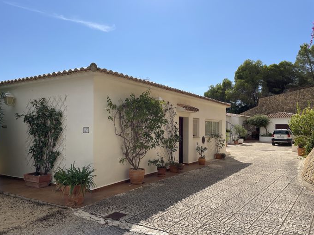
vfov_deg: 51.3
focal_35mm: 27
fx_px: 245
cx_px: 151
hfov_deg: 65.3
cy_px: 120
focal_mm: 4.2
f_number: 1.6
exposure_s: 1/6135
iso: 32
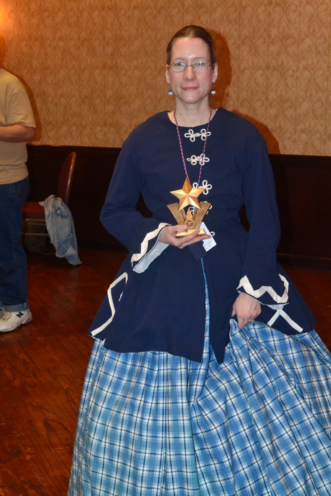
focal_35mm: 52
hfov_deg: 25.8
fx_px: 724
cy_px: 248
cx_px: 166
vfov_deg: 37.9
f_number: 7.1
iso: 3200
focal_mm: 35
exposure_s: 1/60
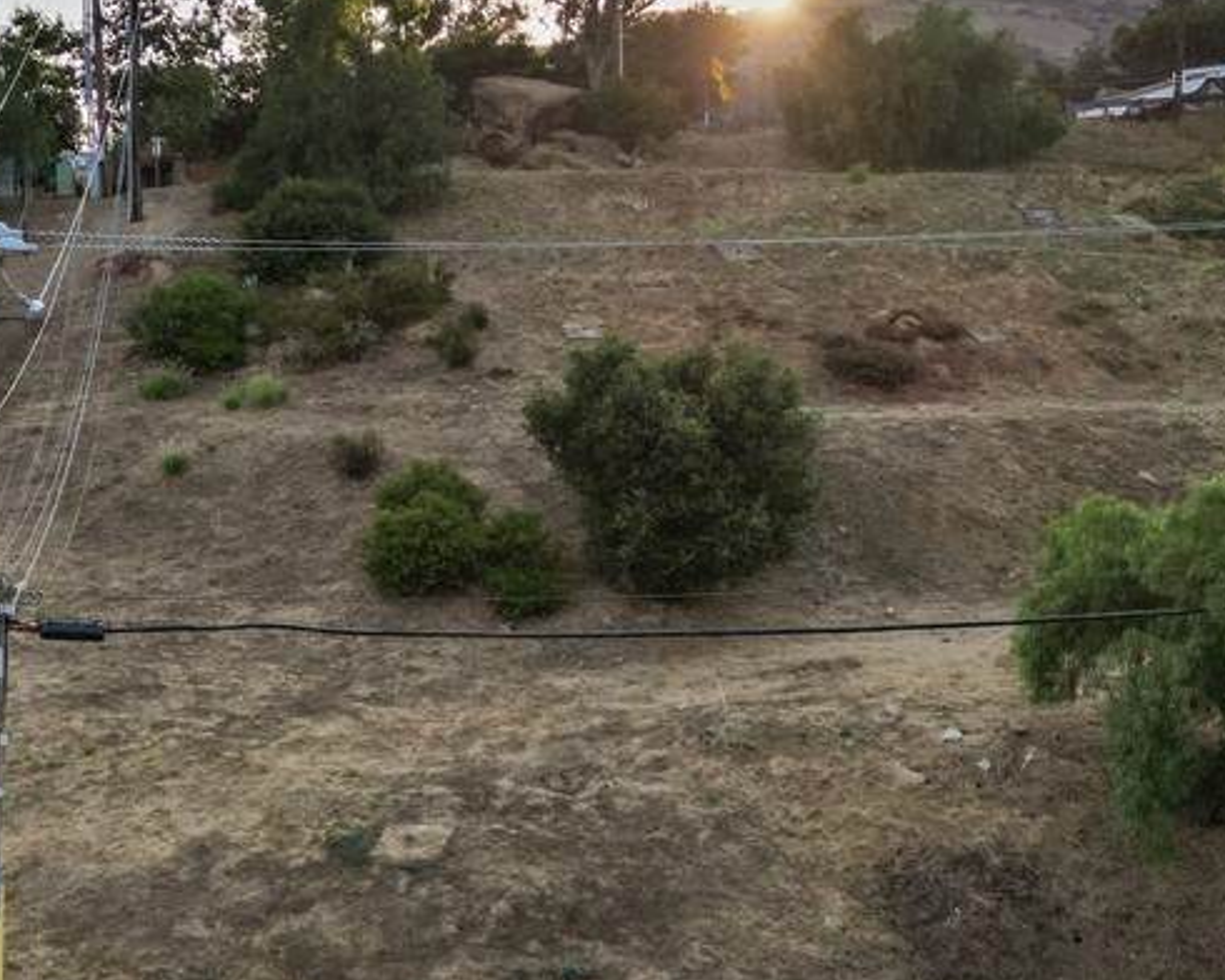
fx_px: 1777
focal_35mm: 49
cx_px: 282
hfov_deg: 37.0
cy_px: 528
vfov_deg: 30.8
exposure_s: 1/1000
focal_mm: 6.72
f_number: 1.7
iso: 100
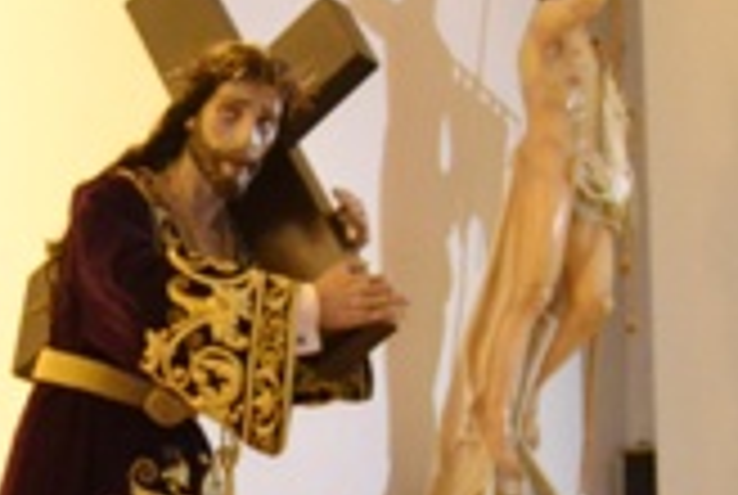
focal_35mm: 111
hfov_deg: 17.7
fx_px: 2278
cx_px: -90
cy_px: 758
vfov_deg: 11.8
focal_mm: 19
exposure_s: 1/60
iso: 2500
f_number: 3.5
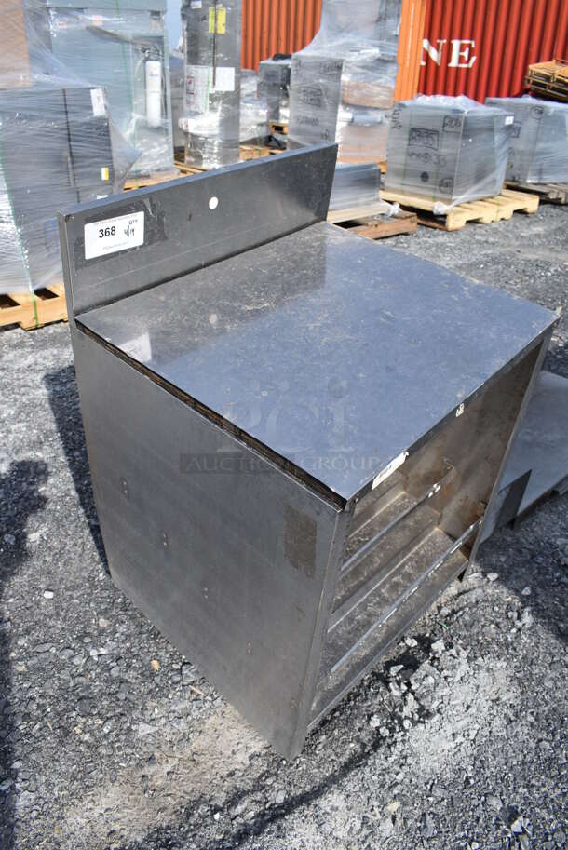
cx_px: 284
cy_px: 425
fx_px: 638
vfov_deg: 67.3
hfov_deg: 48.0
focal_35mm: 27
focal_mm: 18
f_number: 8
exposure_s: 1/640
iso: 200
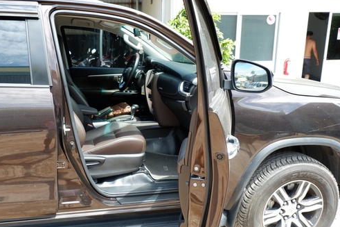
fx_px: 312
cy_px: 131
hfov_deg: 56.9
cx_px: 138
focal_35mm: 33
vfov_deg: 39.8
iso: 200
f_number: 5
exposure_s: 1/125
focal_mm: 18.2
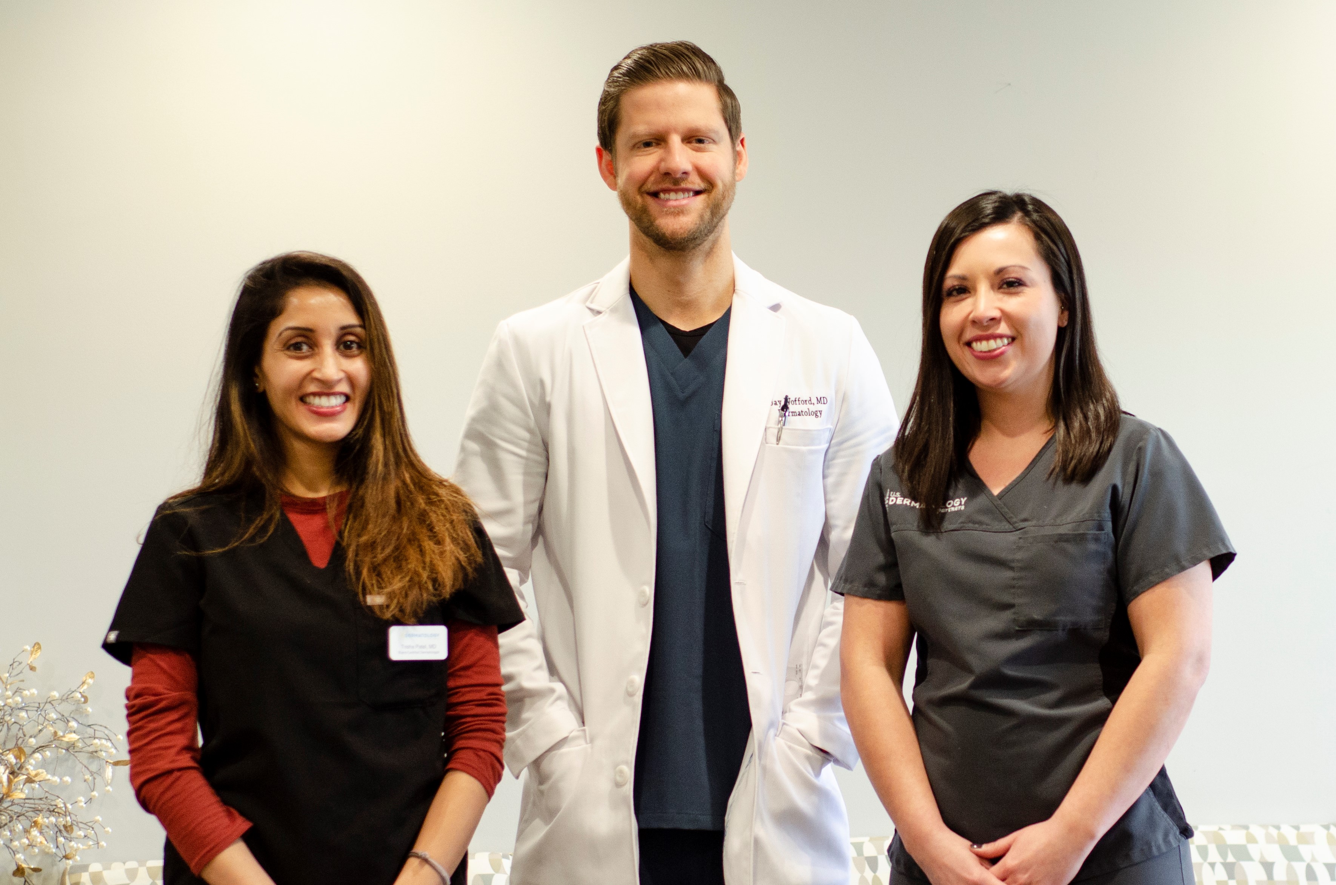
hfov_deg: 27.0
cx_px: 668
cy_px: 442
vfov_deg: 18.1
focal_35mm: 75
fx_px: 2778
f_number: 2.5
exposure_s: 1/100
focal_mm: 50
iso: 500
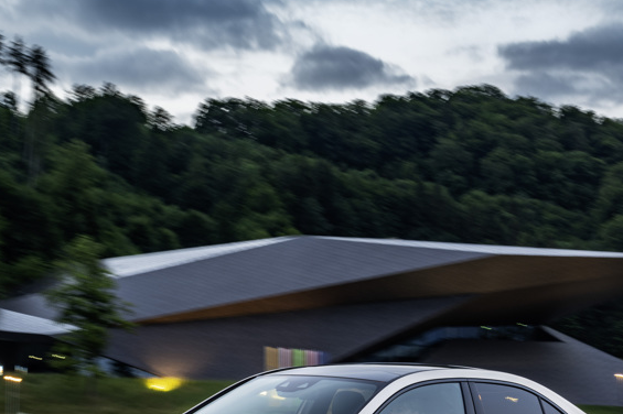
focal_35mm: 85
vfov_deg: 15.9
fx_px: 1470
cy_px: 359
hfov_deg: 23.9
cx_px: 300
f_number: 16
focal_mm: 48
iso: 100
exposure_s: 3
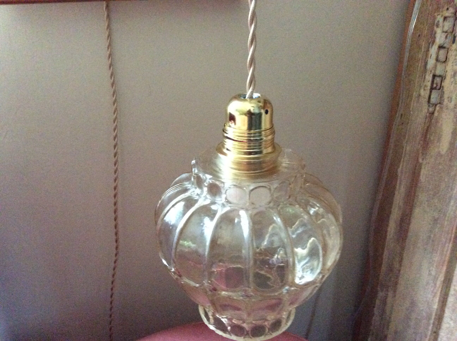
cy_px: 170
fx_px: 422
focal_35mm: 32
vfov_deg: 44.1
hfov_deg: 56.9
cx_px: 228
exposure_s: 1/17
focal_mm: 3.3
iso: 640
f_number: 2.4
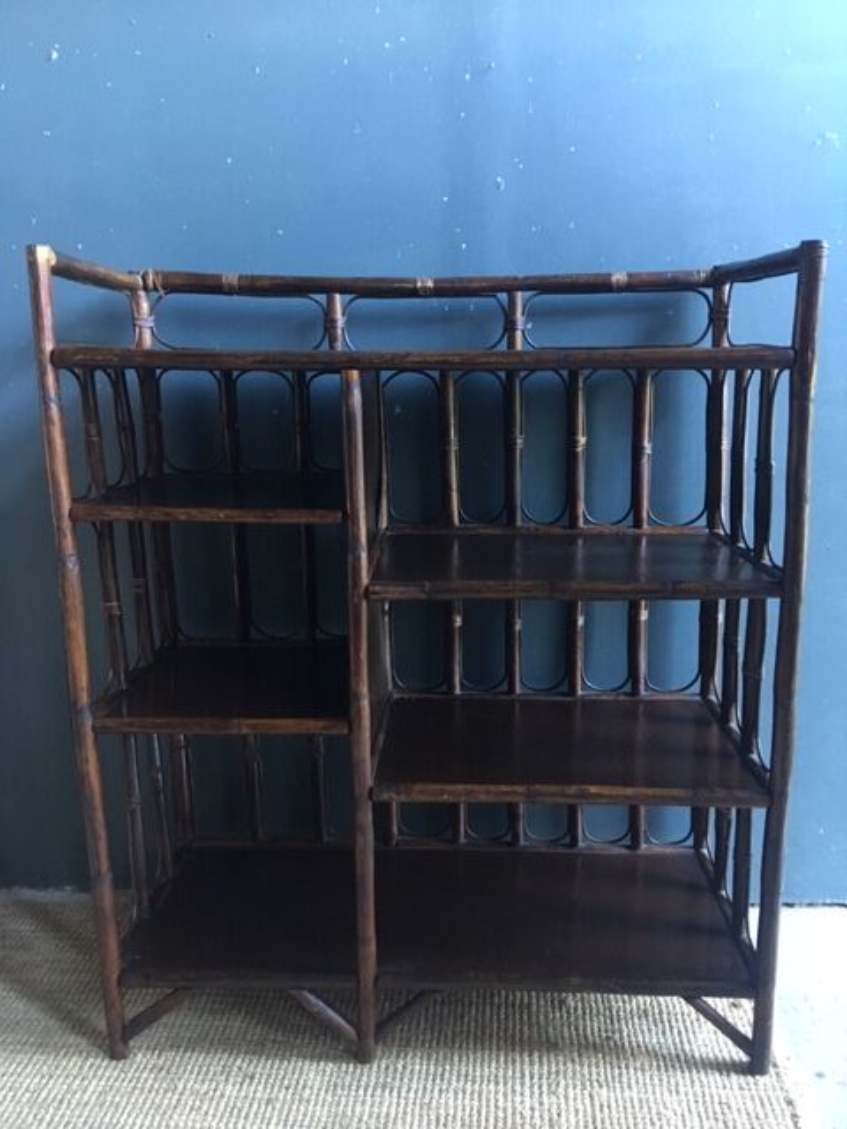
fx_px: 946
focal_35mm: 29
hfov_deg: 48.2
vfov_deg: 61.7
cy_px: 564
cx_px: 424
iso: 200
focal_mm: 4.15
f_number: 2.2
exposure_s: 1/20
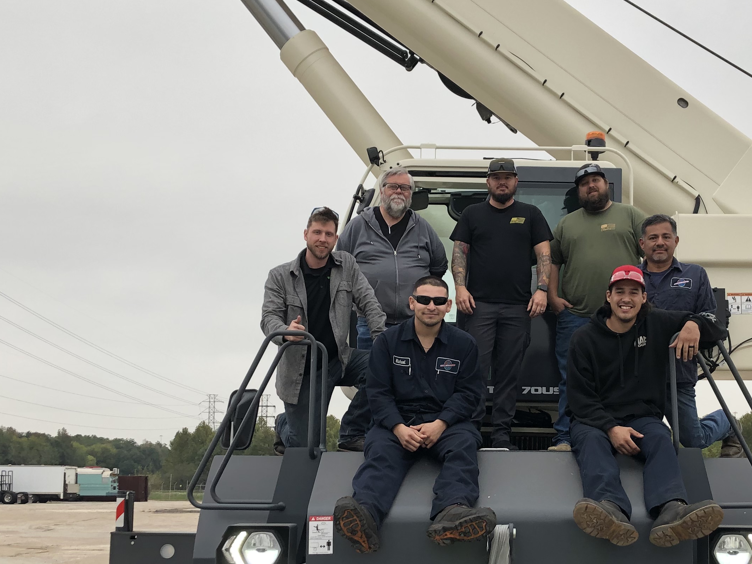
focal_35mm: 53
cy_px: 365
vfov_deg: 27.4
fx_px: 1152
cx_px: 476
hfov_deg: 35.9
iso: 32
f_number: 1.8
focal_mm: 3.99
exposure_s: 1/120
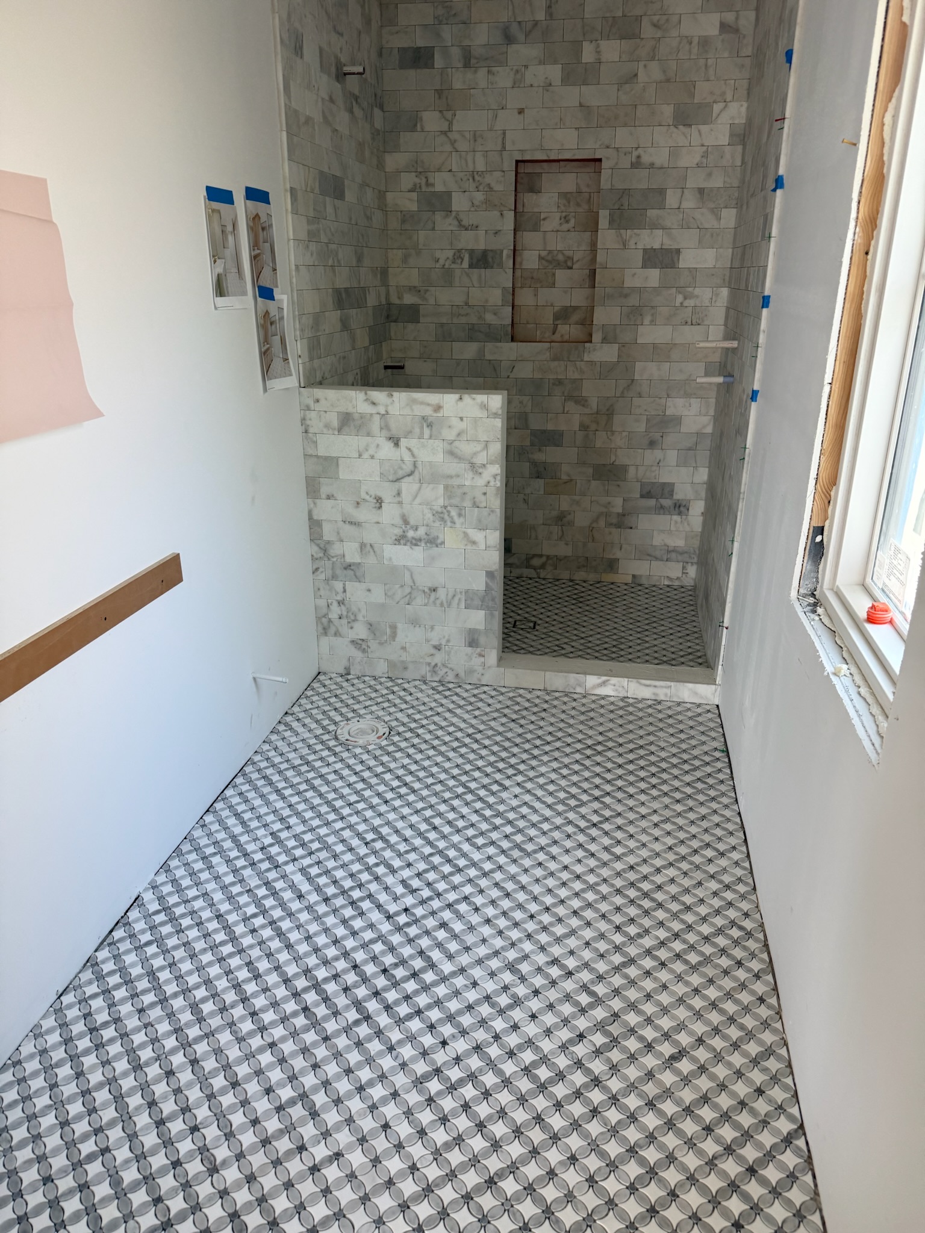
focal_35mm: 24
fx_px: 855
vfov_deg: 71.6
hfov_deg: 56.8
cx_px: 462
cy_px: 616
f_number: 1.78
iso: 200
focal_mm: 6.76
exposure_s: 1/121
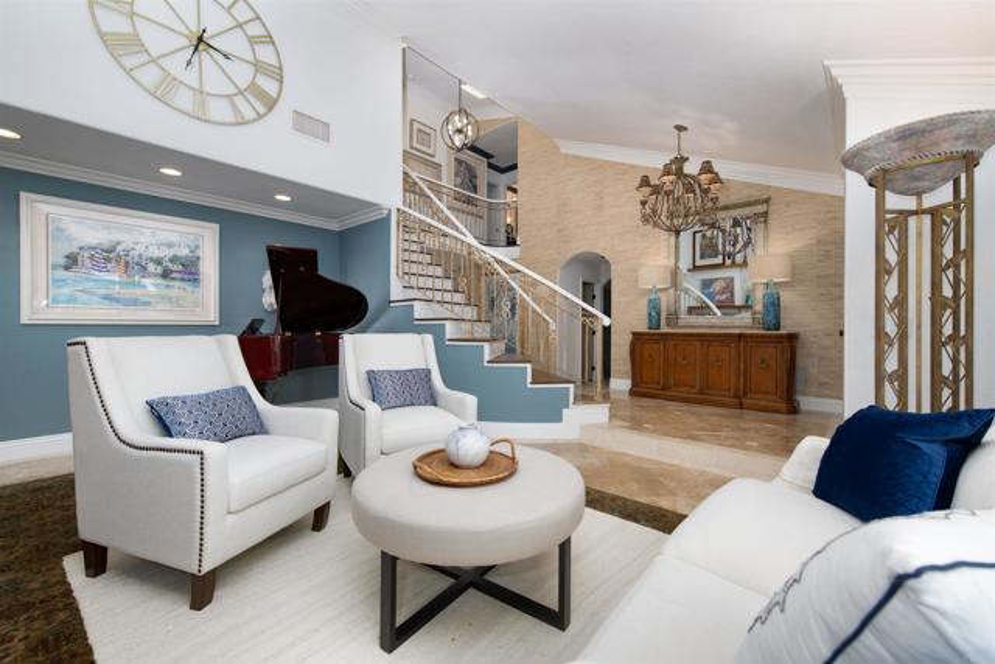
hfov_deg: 104.2
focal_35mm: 14
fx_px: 387
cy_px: 332
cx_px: 498
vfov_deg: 81.2
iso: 320
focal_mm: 14
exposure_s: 1/125
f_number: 7.1
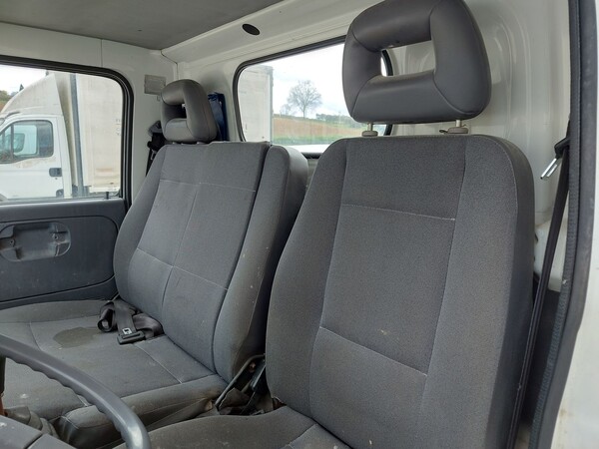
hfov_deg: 71.6
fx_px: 415
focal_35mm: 24
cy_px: 224
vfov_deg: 56.8
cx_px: 300
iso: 50
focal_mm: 5.23
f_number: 1.8
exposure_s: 1/120
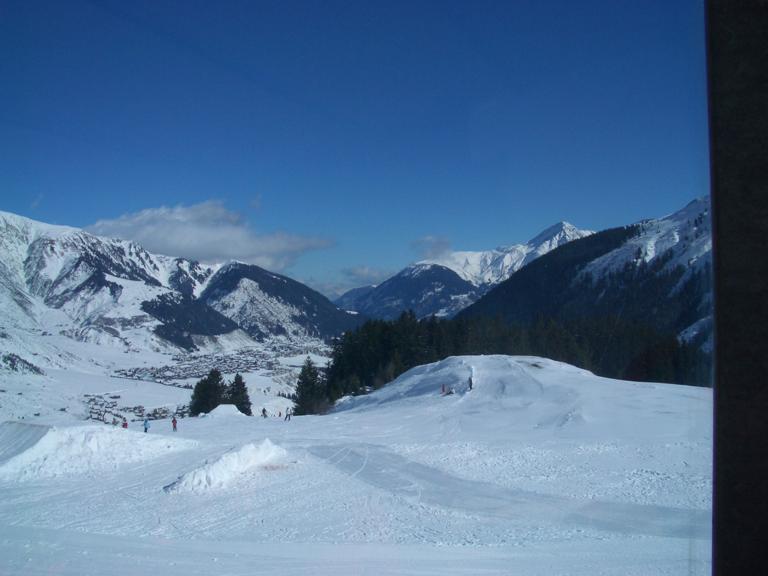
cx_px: 384
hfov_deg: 52.6
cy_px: 288
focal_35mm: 35
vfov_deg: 40.7
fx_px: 777
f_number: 4.3
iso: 50
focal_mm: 5.8
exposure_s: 1/2000
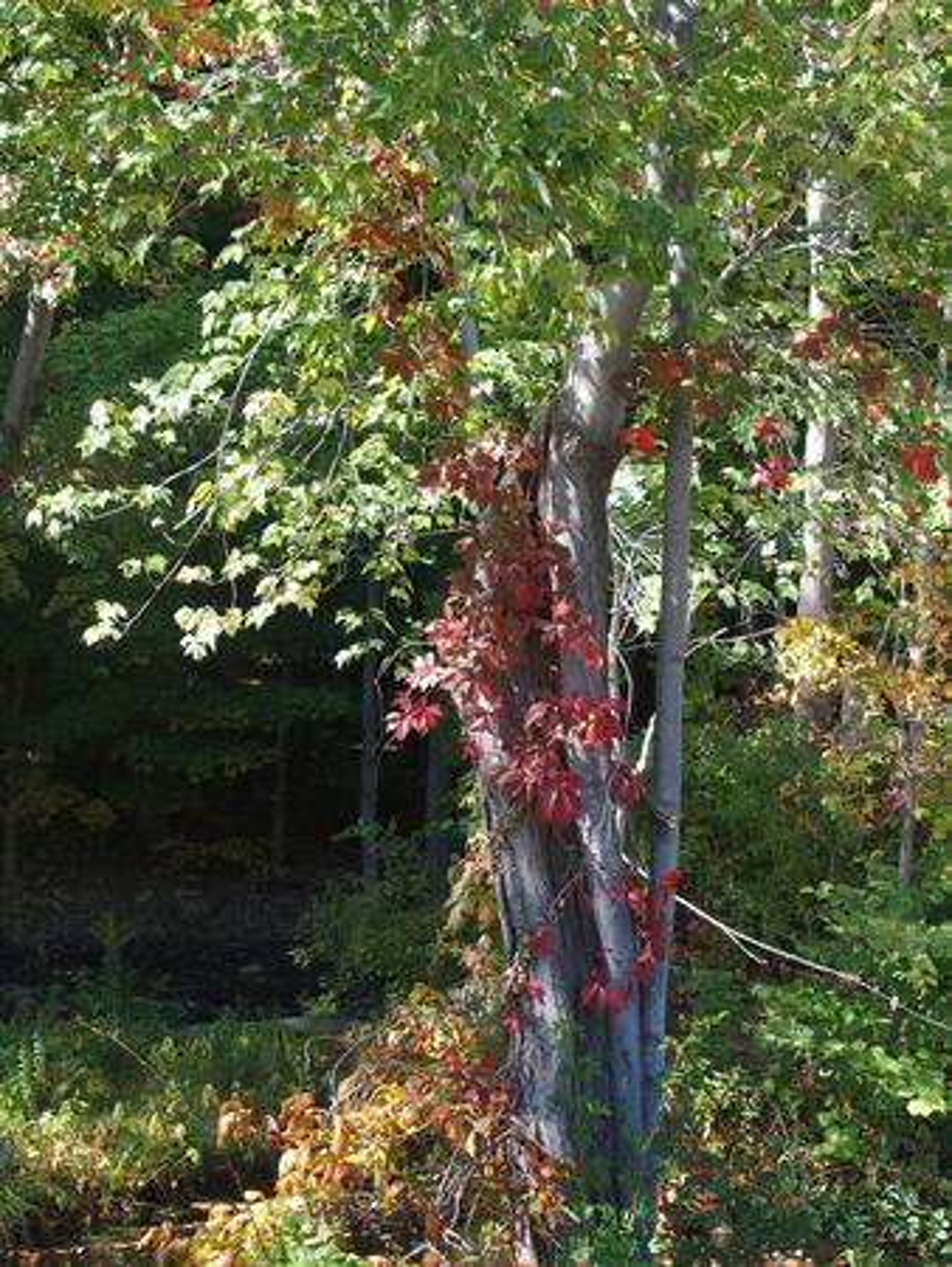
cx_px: 476
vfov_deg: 31.2
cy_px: 634
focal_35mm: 62
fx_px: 2271
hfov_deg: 23.7
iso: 100
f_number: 3.5
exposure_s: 1/160
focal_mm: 13.2
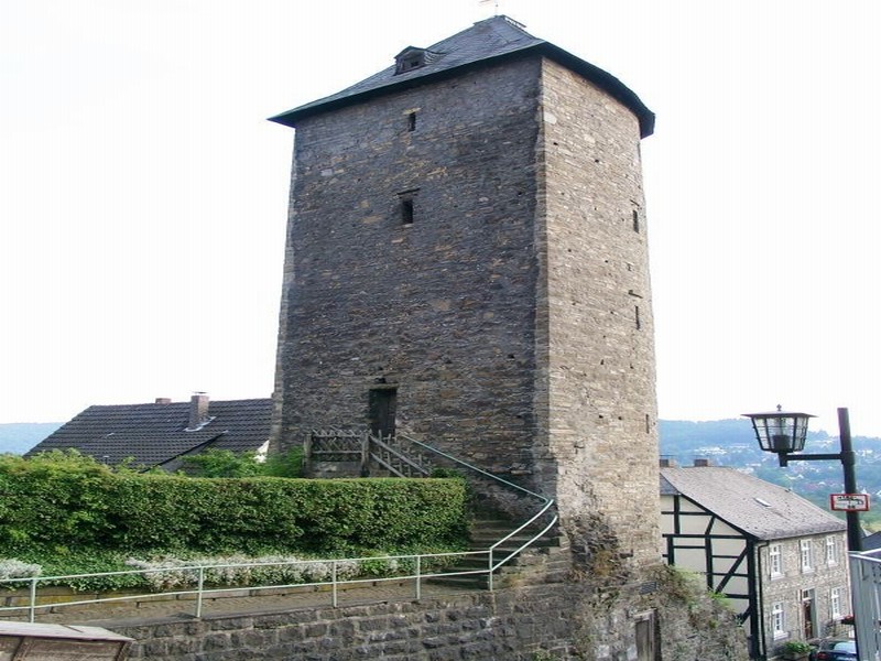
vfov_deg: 41.8
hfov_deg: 54.0
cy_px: 330
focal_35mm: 34
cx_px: 440
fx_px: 865
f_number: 4
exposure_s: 1/159
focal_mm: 7.13
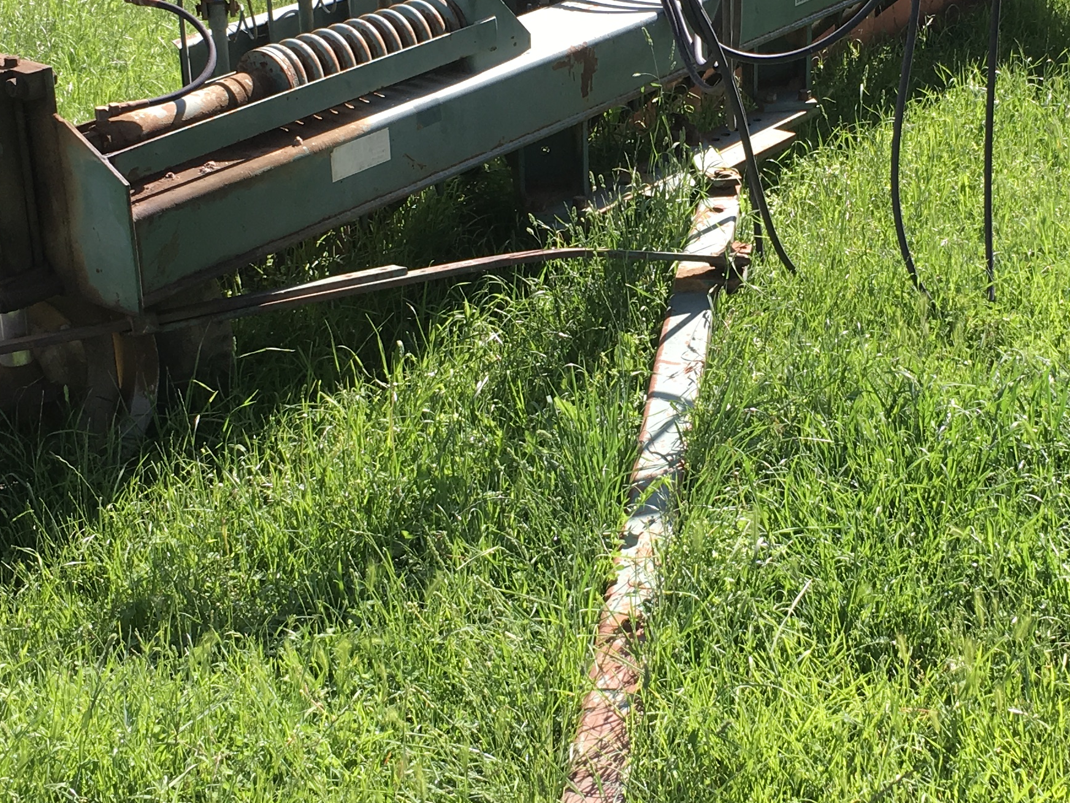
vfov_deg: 21.9
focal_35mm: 67
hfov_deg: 28.8
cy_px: 271
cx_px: 688
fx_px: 2071
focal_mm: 4.15
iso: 25
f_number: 2.2
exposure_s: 1/458
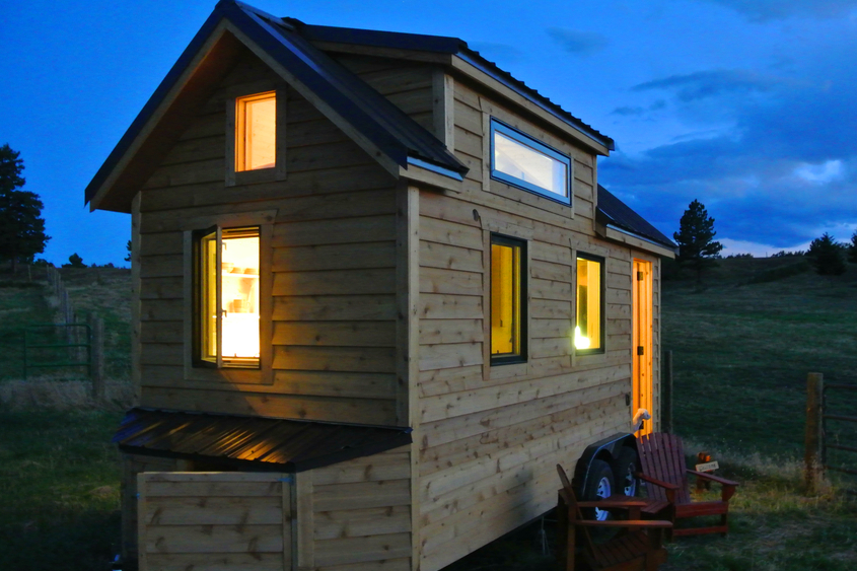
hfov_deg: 58.4
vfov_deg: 41.0
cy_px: 317
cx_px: 500
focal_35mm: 32
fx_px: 762
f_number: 3.5
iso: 1600
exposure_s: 1/10
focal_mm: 10
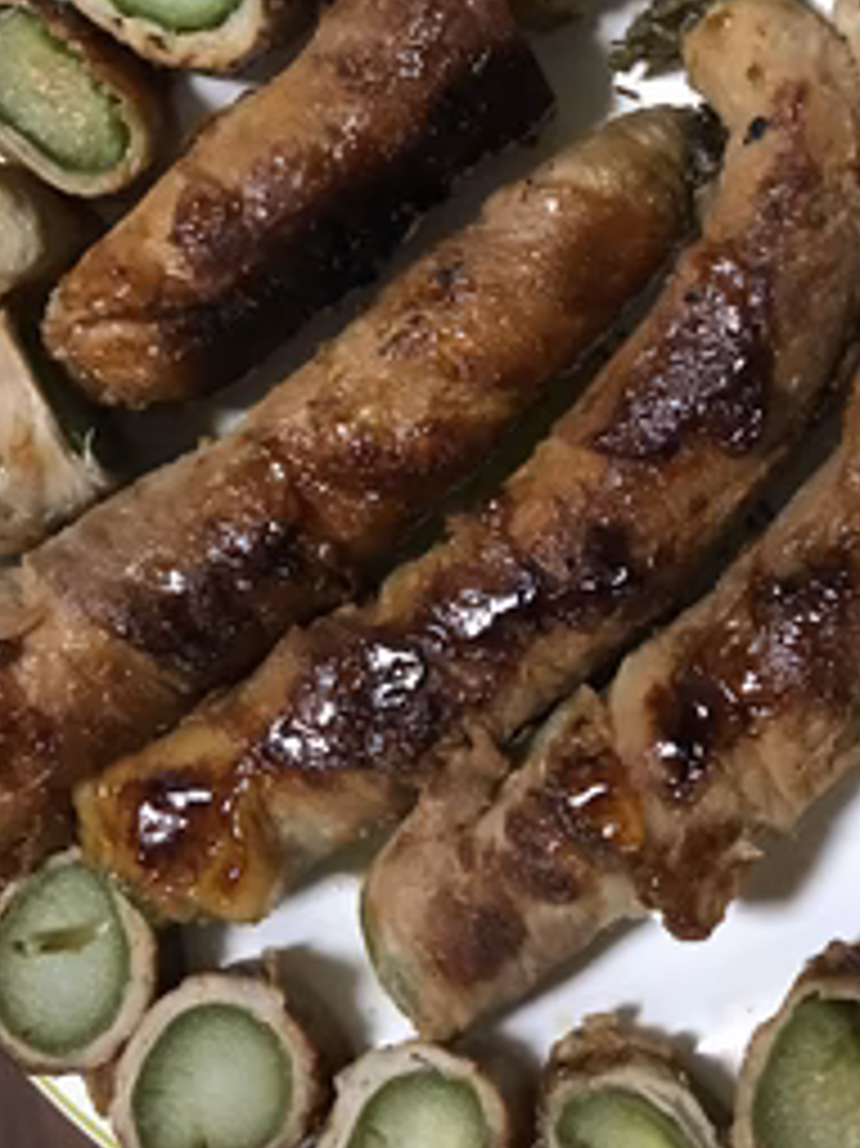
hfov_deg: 32.6
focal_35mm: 44
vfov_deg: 42.7
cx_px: 563
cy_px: 446
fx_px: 1459
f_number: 1.8
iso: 80
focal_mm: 3.99
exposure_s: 1/17
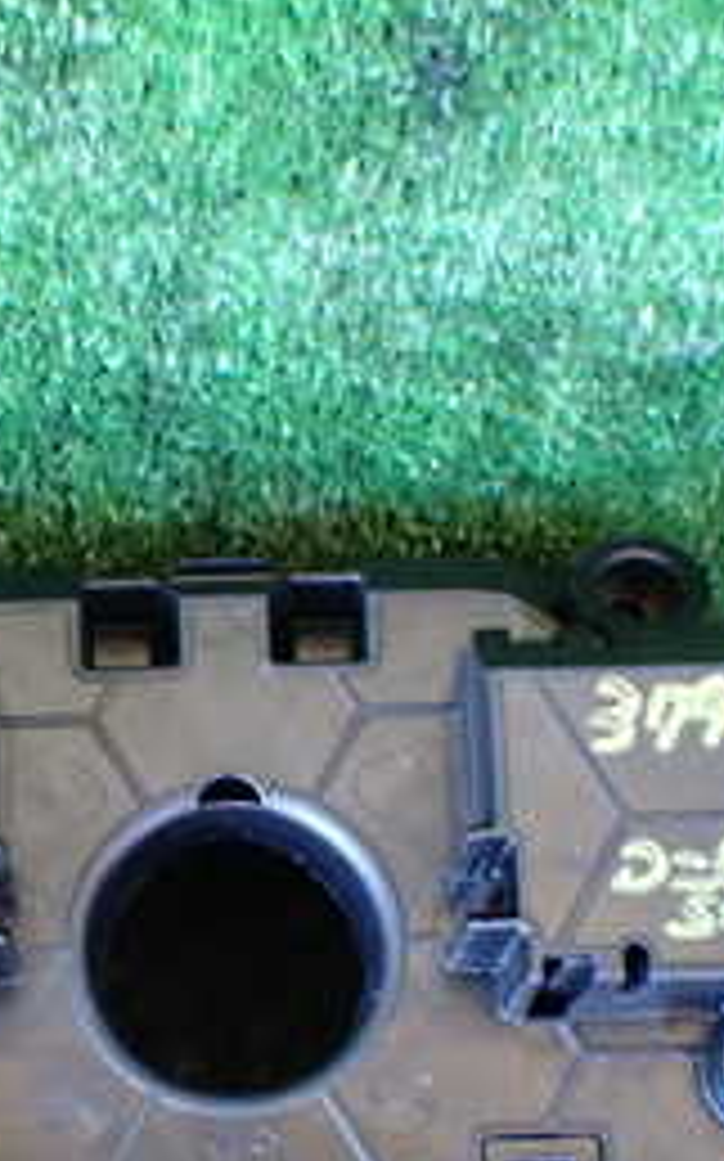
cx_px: 198
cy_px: 850
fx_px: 2339
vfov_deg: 27.5
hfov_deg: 17.5
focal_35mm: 74
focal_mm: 5.4
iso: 800
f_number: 2.3
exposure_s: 1/30
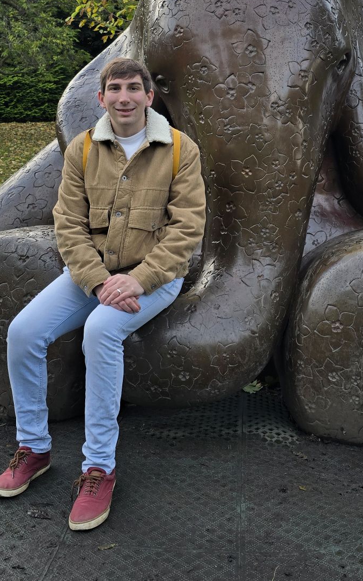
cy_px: 145
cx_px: 254
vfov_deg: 43.0
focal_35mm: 45
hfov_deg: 28.3
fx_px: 713
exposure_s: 1/189
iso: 12
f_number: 1.7
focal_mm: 6.3
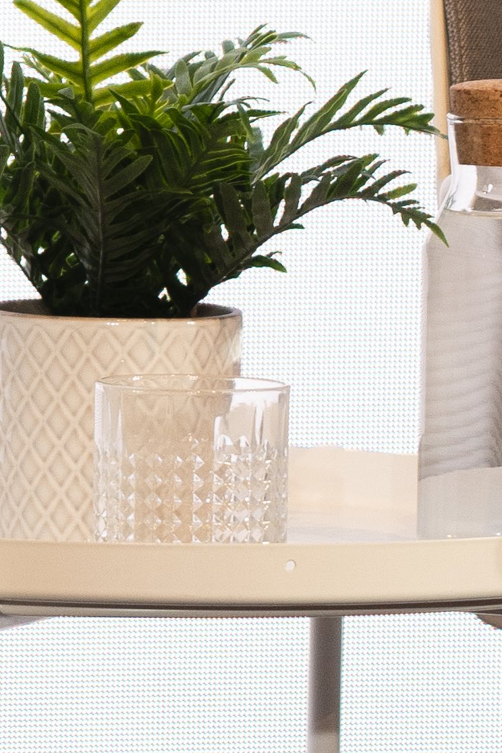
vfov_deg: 2.8
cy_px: -28
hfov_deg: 1.8
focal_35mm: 749
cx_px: -699
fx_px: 15656
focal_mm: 105
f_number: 4
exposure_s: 1/160
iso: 640
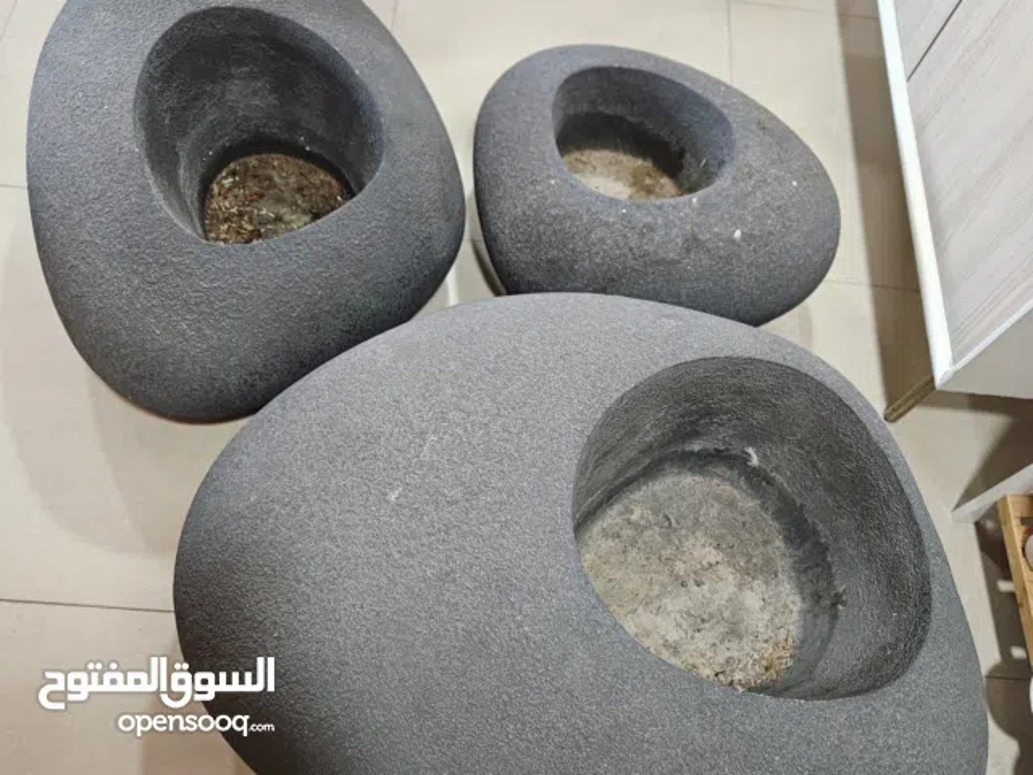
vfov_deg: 58.9
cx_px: 516
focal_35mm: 23
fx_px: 686
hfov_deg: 73.9
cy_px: 388
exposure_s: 1/101
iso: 800
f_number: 1.8
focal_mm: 5.4
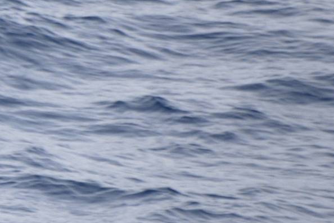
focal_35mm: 1213
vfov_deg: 1.1
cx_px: -99
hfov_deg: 1.7
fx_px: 11253
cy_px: 84
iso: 110
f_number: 5.6
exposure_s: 1/500
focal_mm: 300
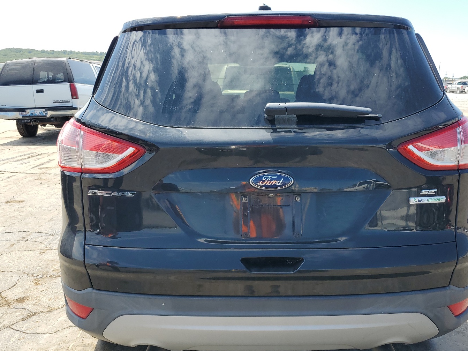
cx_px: 260
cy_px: 199
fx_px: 419
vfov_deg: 45.3
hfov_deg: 58.2
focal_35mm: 31
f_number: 1.5
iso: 50
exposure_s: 1/1429
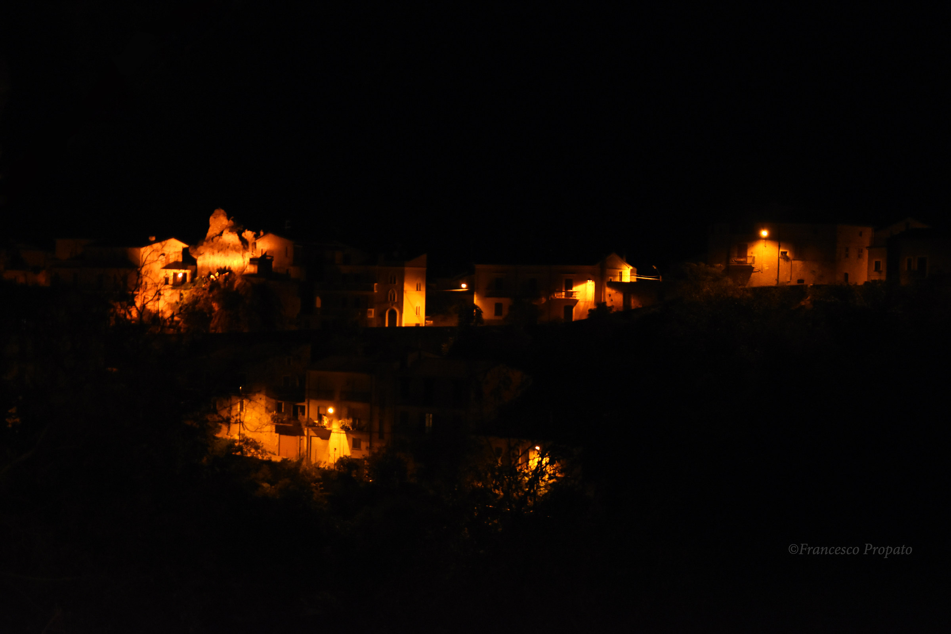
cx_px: 476
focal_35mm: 69
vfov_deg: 19.7
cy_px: 317
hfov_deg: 29.2
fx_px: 1823
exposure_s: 1/30
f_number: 3.8
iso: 2500
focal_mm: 46
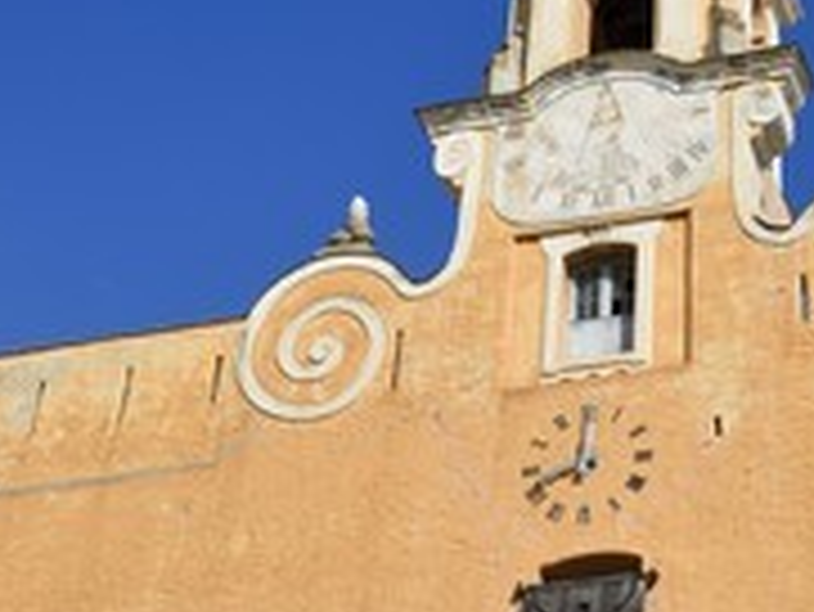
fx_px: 1835
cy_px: 306
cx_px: 706
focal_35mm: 78
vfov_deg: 18.9
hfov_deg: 24.4
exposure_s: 1/250
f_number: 16
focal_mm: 35
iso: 200
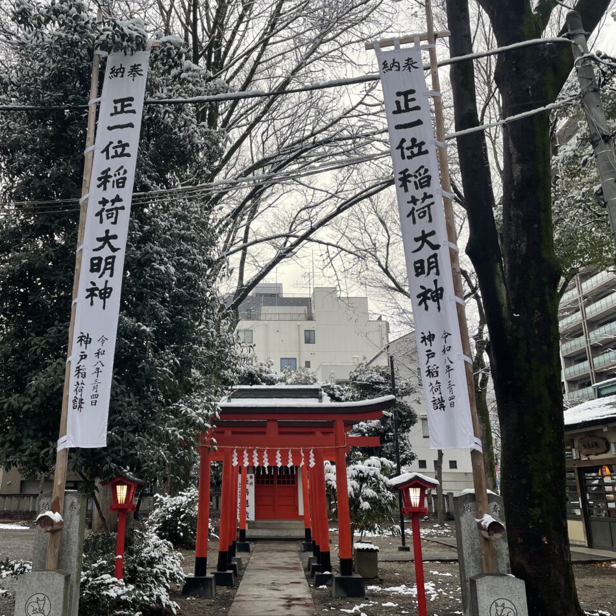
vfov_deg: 52.5
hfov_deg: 52.2
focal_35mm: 31
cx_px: 253
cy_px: 309
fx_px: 624
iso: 32
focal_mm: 4.2
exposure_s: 1/291
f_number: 1.6
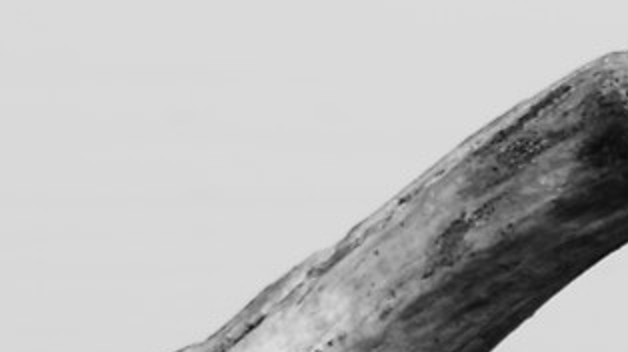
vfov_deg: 0.3
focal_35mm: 4009
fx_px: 66701
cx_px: 1328
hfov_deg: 0.5
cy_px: -726
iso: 63
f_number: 11
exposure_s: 1/25
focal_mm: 500
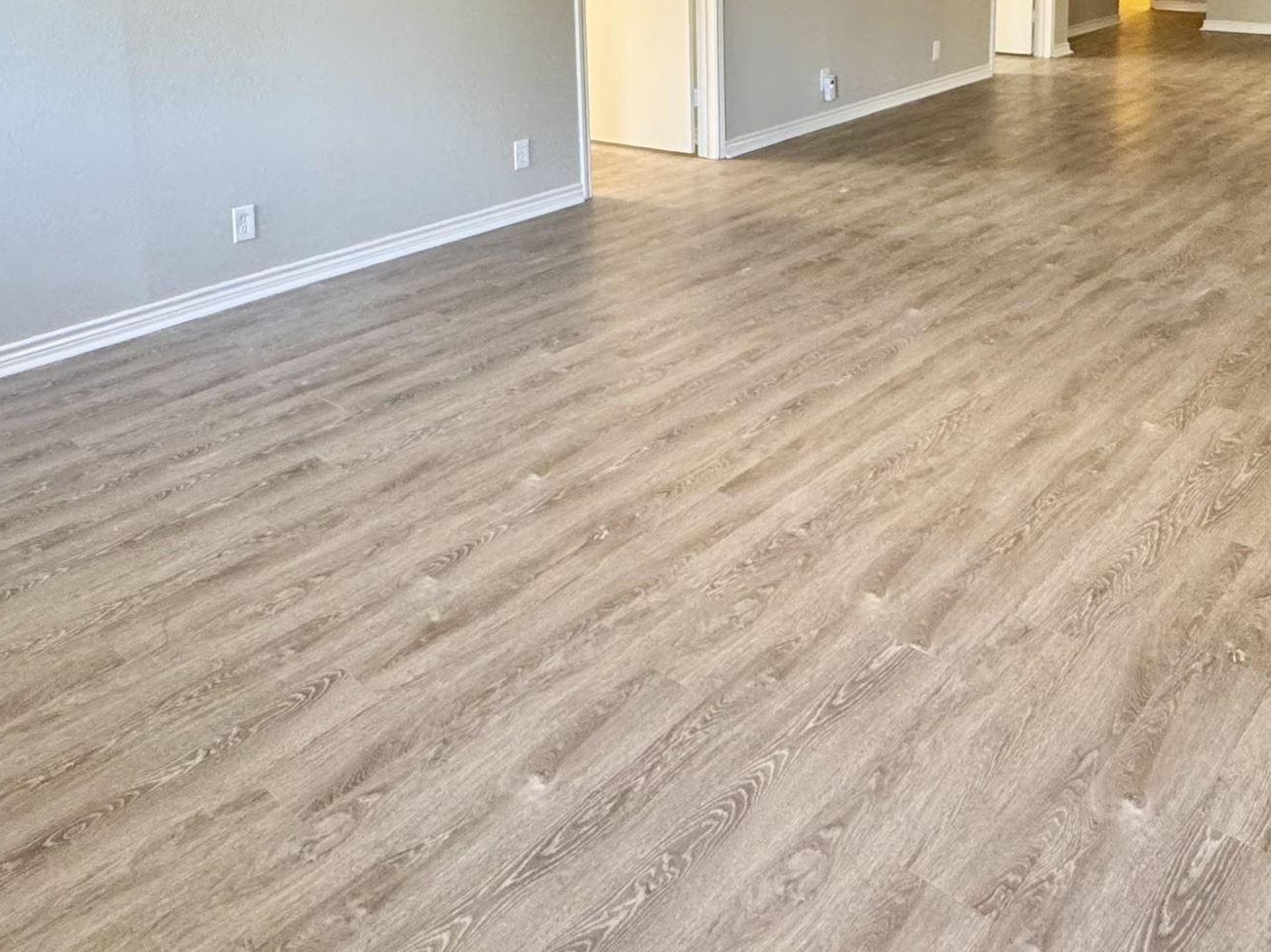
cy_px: 60
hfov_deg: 55.3
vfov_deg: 39.2
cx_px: 659
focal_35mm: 33
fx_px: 1212
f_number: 2.2
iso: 320
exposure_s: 1/64
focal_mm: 2.22
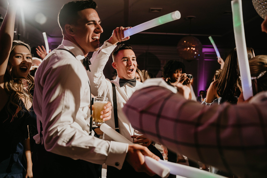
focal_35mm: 34
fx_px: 252
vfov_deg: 38.9
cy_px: 89
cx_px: 134
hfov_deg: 55.8
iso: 640
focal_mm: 34
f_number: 2.8
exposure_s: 1/400
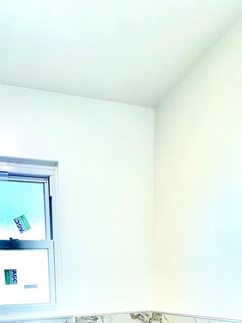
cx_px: 64
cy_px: 343
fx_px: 280
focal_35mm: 30
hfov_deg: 45.4
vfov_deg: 46.7
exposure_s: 1/120
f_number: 2.2
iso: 80
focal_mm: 2.22
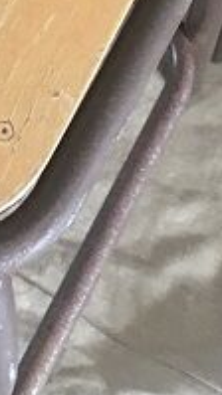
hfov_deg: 9.0
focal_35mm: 128
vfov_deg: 14.6
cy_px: -323
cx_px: -185
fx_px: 1339
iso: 125
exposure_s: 1/33
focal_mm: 4.15
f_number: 2.2
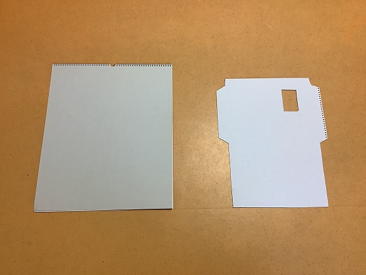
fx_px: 328
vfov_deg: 45.5
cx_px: 183
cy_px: 138
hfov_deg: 58.3
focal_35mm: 31
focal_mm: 3.3
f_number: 2.4
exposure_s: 1/50
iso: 80
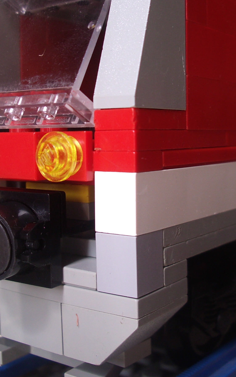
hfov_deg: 24.4
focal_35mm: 53
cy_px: 154
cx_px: 124
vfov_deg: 38.1
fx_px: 545
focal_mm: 5.8
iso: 80
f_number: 2.6
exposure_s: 1/80
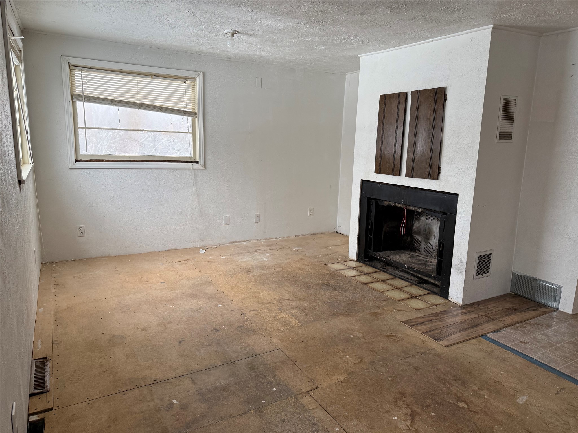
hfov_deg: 71.6
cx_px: 289
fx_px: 401
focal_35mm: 24
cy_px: 216
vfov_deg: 56.8
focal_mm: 6.76
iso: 200
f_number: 1.78
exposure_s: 1/107
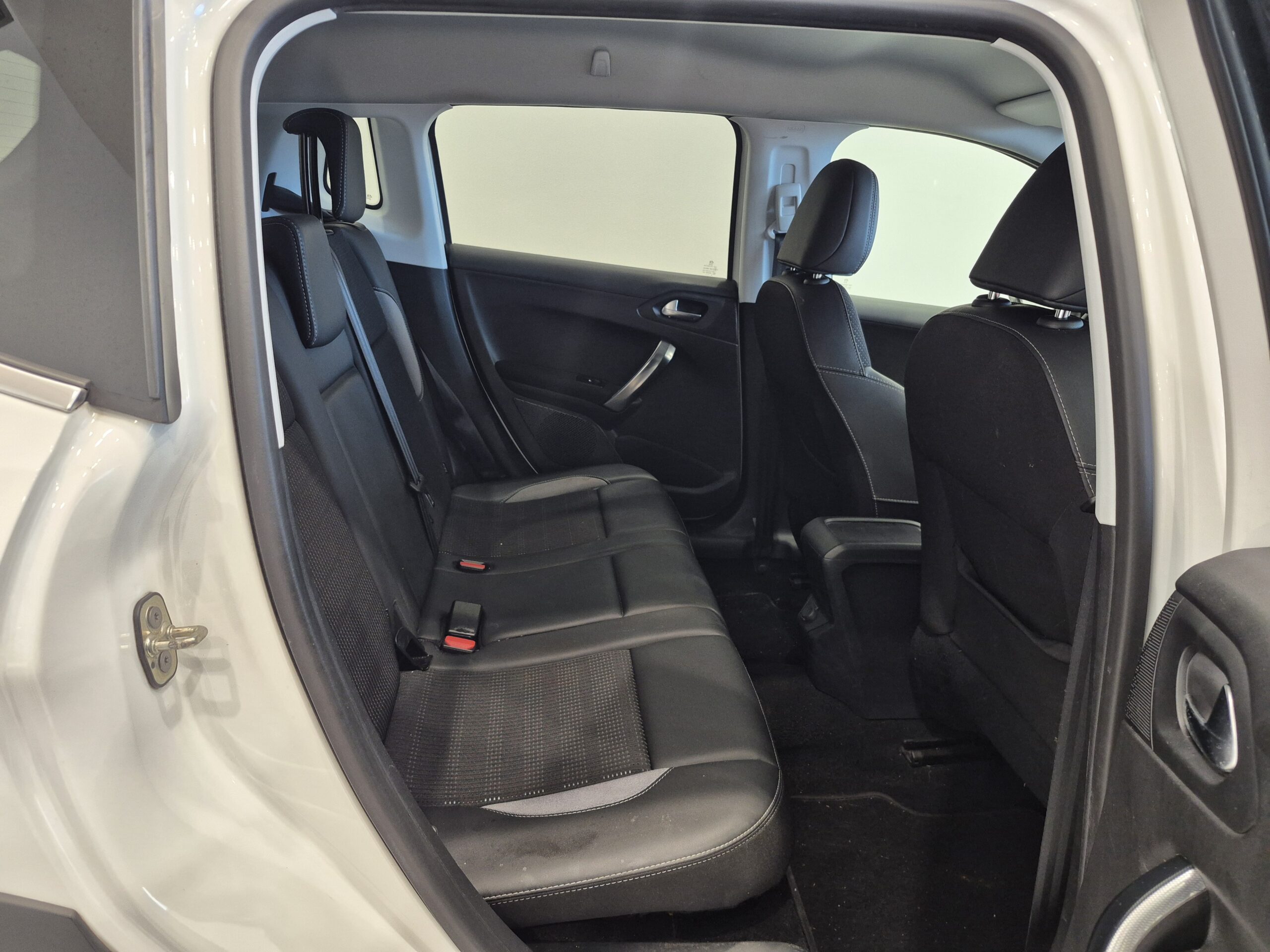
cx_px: 635
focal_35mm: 23
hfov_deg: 73.9
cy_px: 476
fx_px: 844
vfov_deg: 58.9
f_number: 1.8
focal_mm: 5.4
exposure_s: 1/100
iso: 320
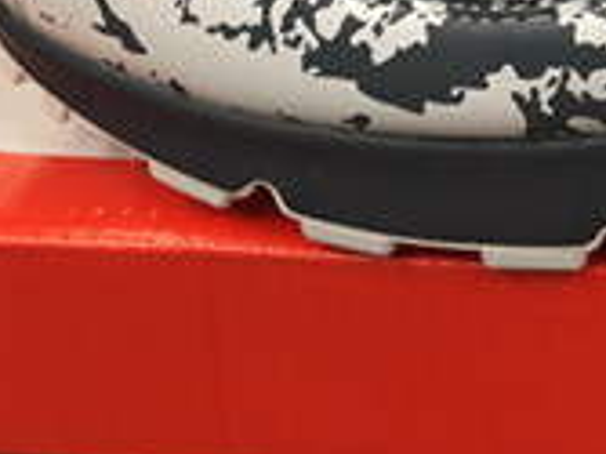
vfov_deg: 15.8
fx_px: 1522
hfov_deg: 20.2
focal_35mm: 87
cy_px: -187
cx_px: 831
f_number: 2.2
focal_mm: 4.15
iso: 25
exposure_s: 1/50
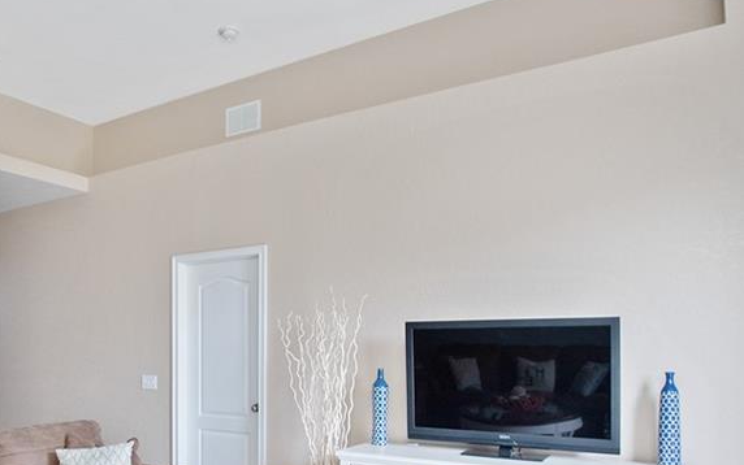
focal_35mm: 31
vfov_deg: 38.8
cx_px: 220
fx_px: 629
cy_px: 384
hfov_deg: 59.1
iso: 800
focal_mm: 17
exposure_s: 3
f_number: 5.6
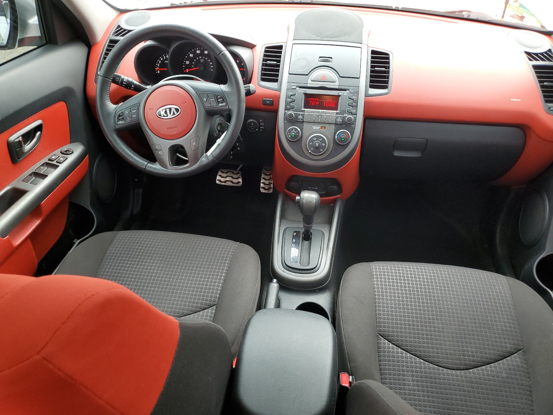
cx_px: 276
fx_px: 415
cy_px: 208
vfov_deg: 53.1
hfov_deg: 67.3
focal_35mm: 26
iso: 67
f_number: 1.5
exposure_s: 1/120
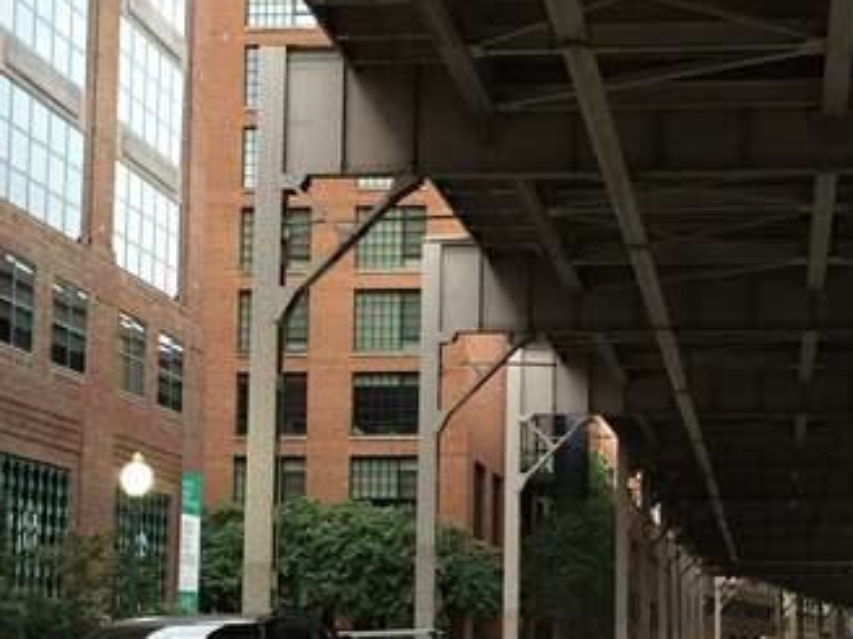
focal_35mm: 68
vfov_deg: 21.5
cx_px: 640
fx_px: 1676
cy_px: 452
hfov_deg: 28.1
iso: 160
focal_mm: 4.15
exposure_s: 1/30
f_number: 2.2
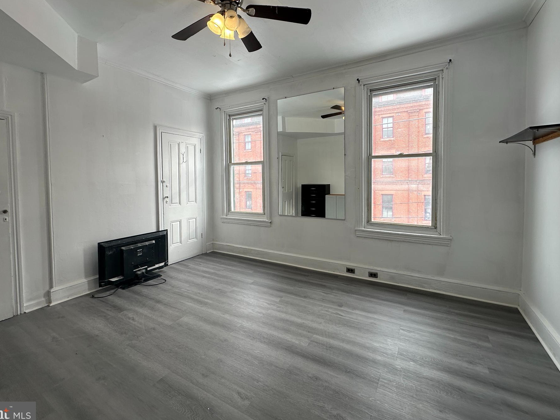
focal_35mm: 16
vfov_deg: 77.8
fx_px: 259
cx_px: 278
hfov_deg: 94.5
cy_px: 187
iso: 40
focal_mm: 2.22
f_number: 2.2
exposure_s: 1/120
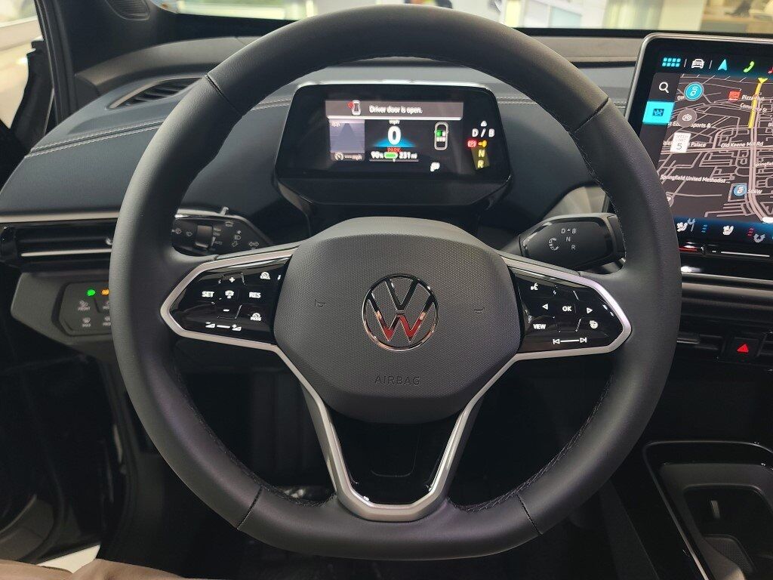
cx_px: 386
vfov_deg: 54.9
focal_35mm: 25
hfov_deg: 69.4
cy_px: 290
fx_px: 558
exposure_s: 1/60
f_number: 1.8
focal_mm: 7
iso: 200
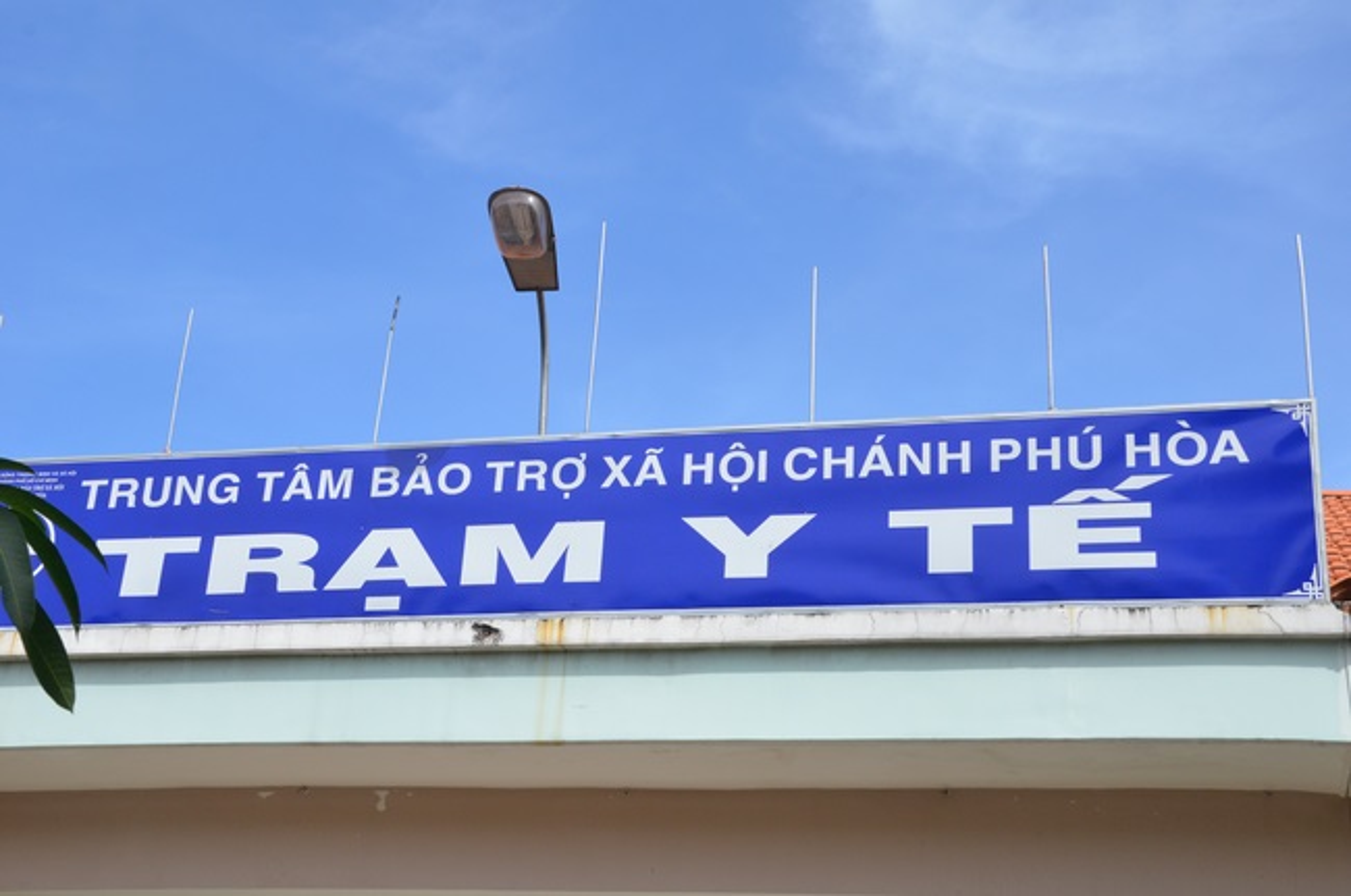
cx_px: 676
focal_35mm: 52
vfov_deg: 25.7
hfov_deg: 37.9
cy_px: 448
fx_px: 1967
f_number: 13
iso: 640
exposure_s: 1/640
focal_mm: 35
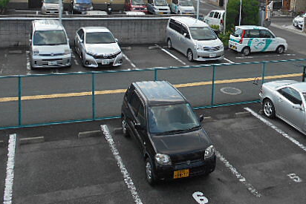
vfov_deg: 30.8
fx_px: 357
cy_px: 30
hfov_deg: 45.9
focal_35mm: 42
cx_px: 193
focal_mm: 4.6
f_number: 3.2
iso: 80
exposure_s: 1/640
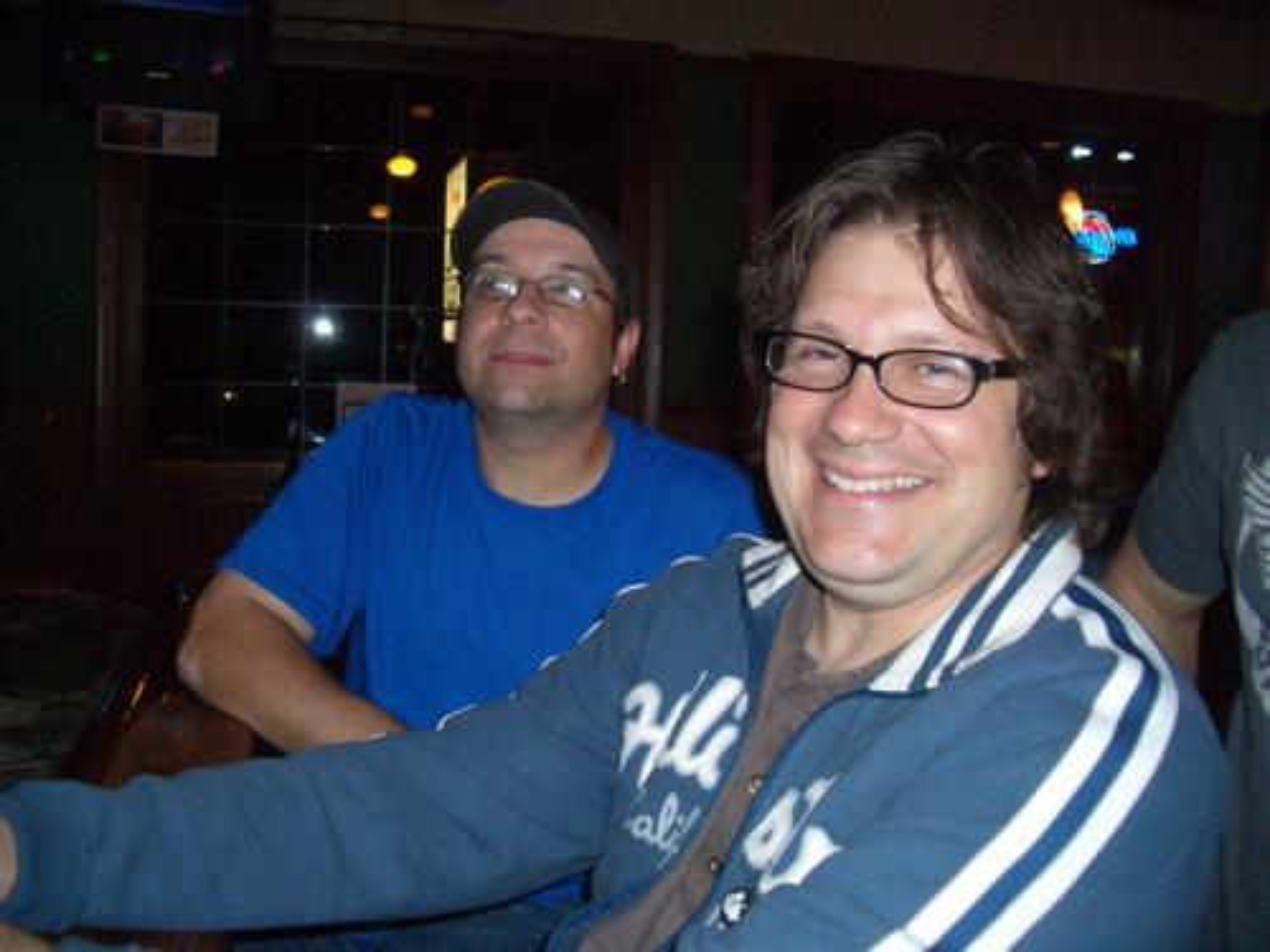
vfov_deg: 40.7
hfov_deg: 52.6
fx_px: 1284
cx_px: 635
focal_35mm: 35
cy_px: 476
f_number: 2.6
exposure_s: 1/60
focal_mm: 5.8
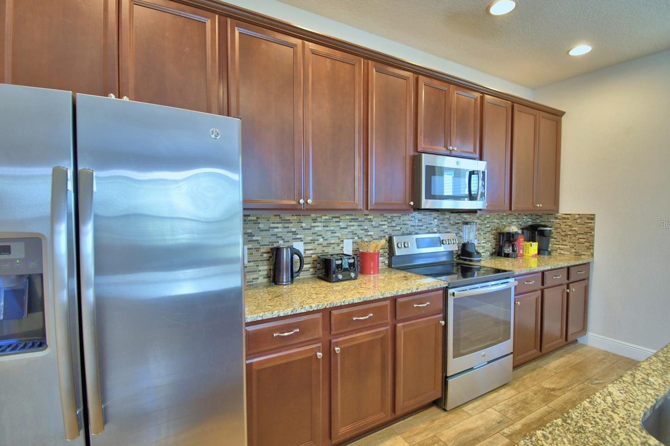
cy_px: 224
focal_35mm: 16
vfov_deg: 73.7
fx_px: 298
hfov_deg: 96.7
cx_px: 343
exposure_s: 1/30
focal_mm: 10
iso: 500
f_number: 4.5
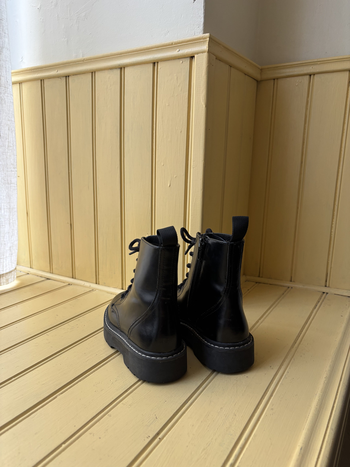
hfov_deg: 53.1
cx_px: 175
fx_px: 351
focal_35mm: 26
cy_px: 234
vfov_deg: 67.3
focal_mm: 5.96
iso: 125
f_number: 1.6
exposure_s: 1/79
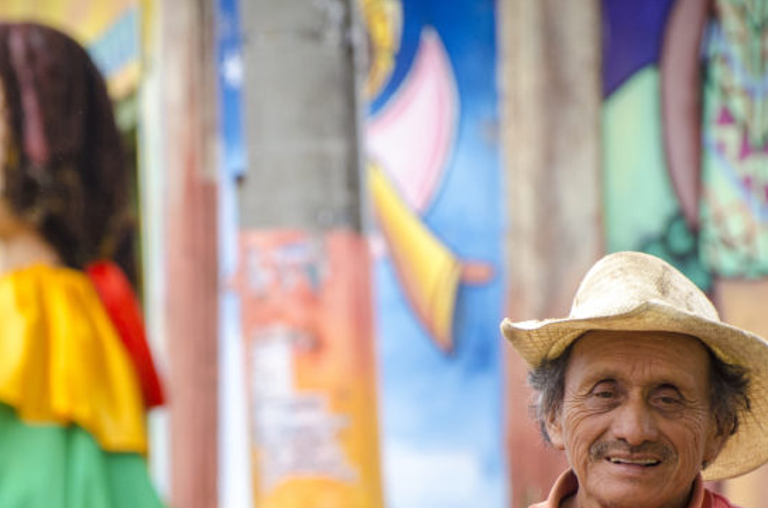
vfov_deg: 2.7
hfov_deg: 4.1
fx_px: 10812
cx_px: 323
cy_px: 435
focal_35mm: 508
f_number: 6.3
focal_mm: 180
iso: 640
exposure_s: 1/1000
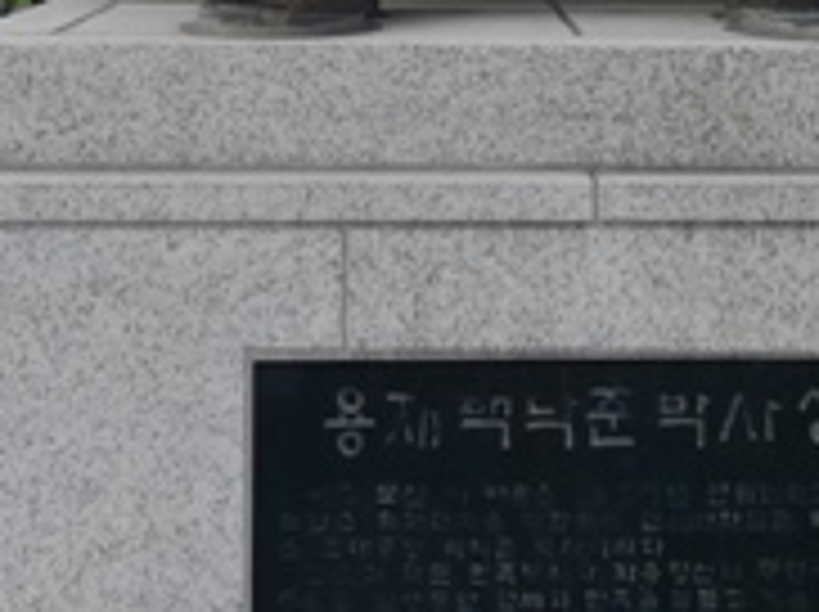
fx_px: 2812
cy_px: -338
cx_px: 464
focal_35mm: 119
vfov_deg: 11.8
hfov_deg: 16.6
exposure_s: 1/1040
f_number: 1.8
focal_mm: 3.95
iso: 50
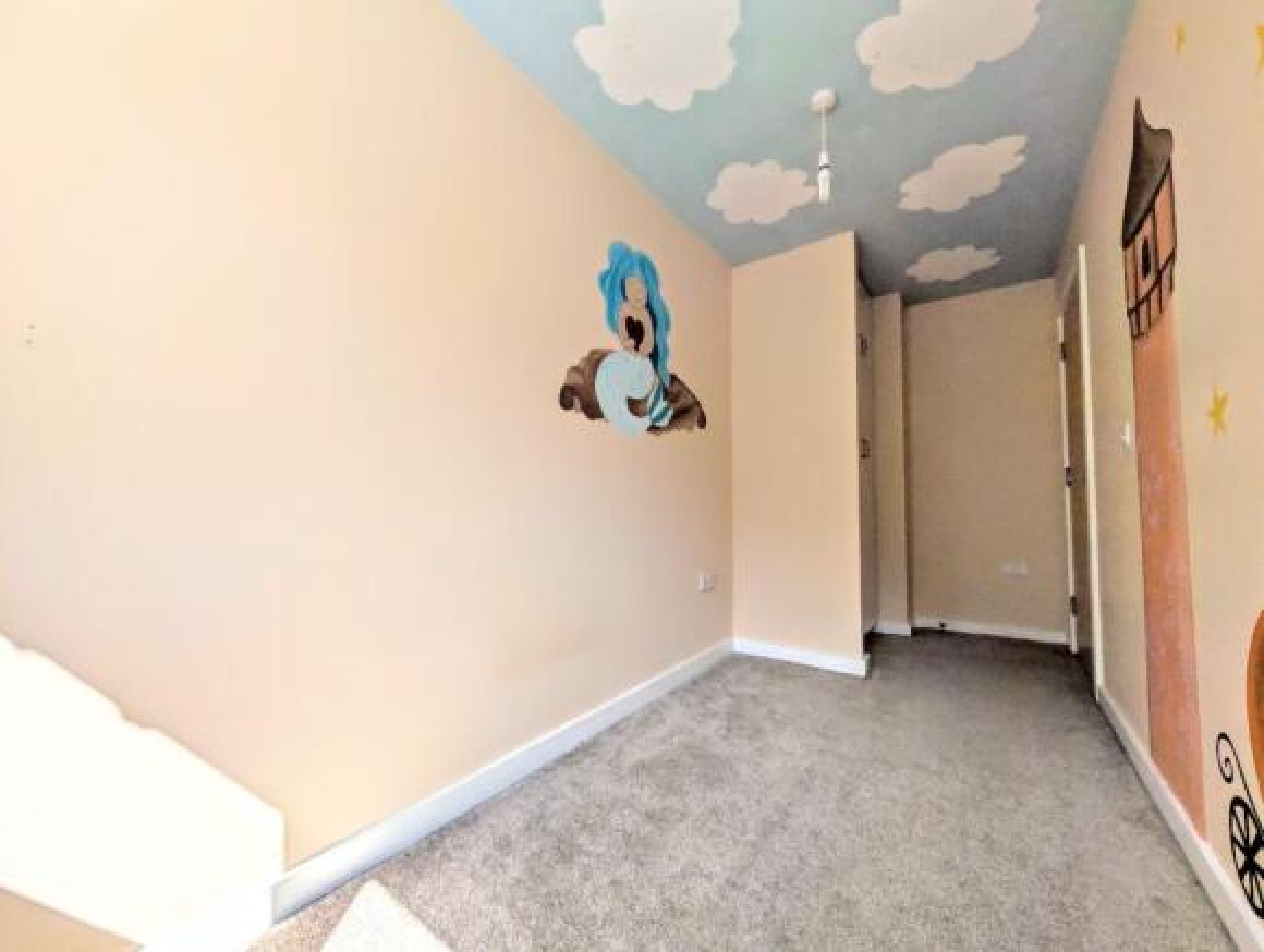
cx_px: 632
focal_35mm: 12
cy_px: 476
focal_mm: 2.02
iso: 51
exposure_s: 1/1032
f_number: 1.7
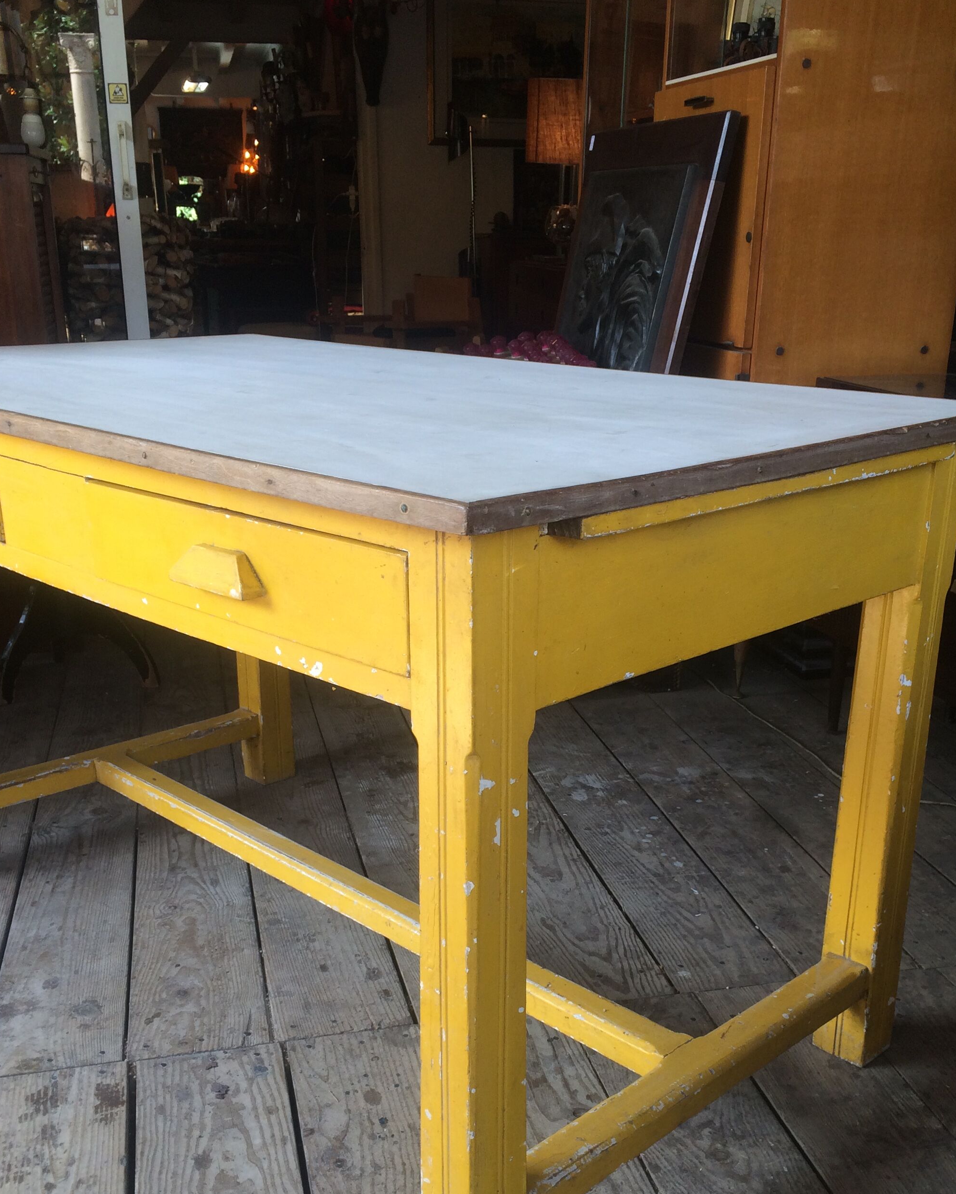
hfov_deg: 40.1
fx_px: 1308
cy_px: 745
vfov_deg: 48.6
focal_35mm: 37
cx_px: 503
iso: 50
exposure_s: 1/100
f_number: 2.2
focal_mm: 4.15
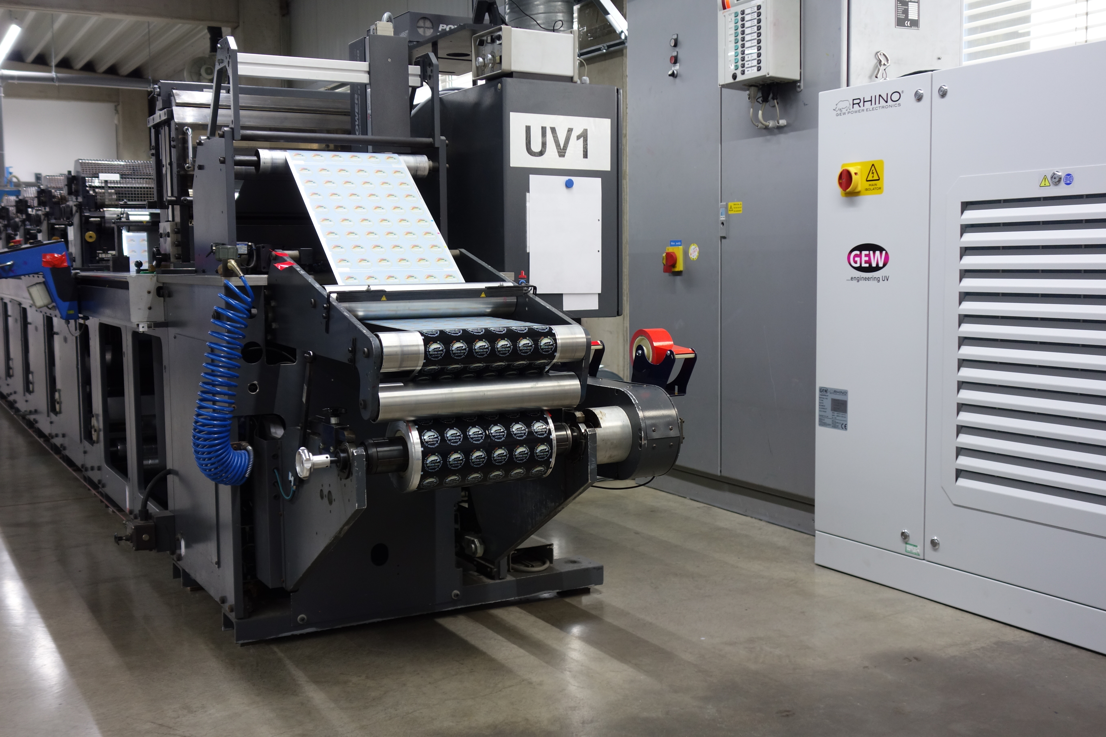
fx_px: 1229
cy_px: 368
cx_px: 553
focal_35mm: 40
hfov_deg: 48.5
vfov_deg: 33.4
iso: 320
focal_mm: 14.75
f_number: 2.8
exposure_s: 1/50
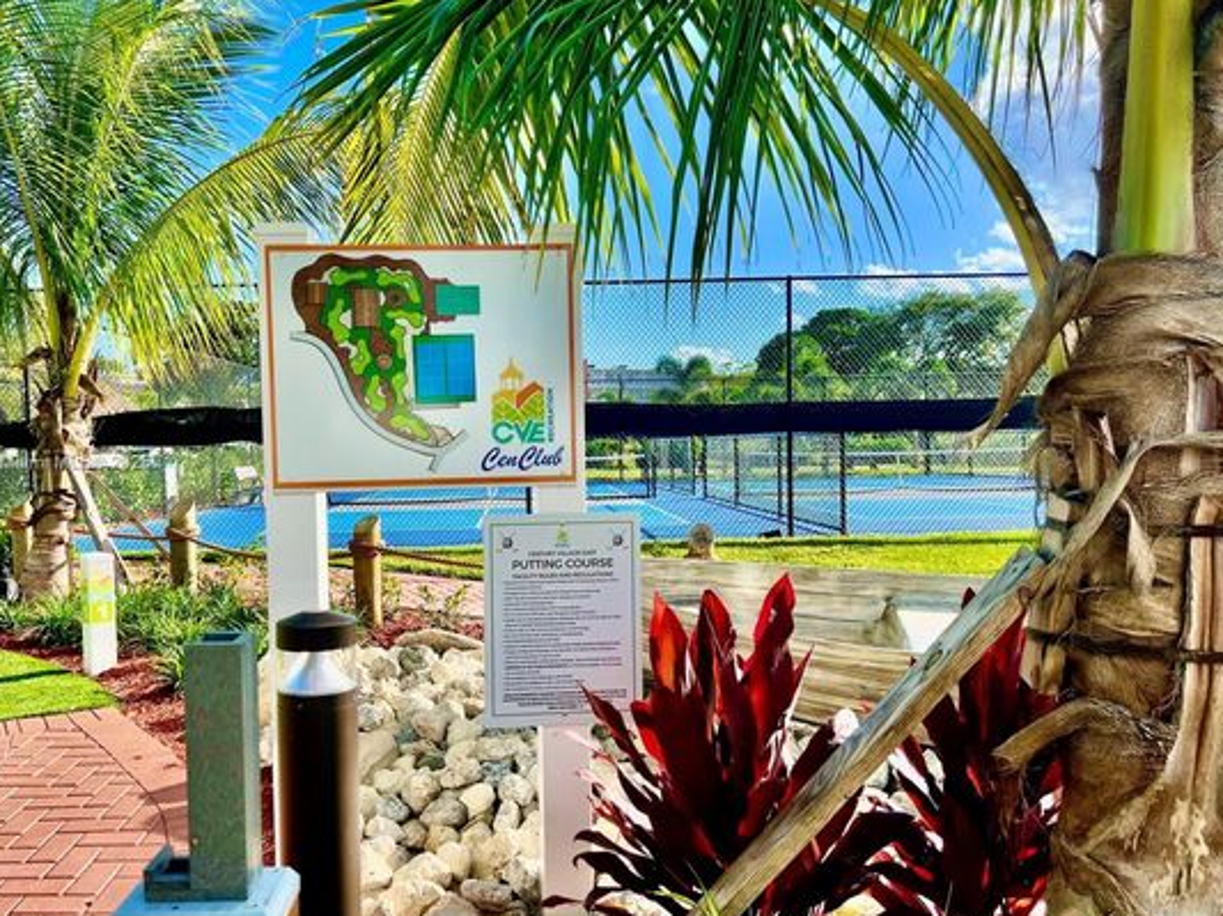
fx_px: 1024
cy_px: 465
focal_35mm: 29
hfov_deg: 61.6
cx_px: 560
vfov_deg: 48.2
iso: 50
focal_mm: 5.7
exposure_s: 1/2252
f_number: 1.5
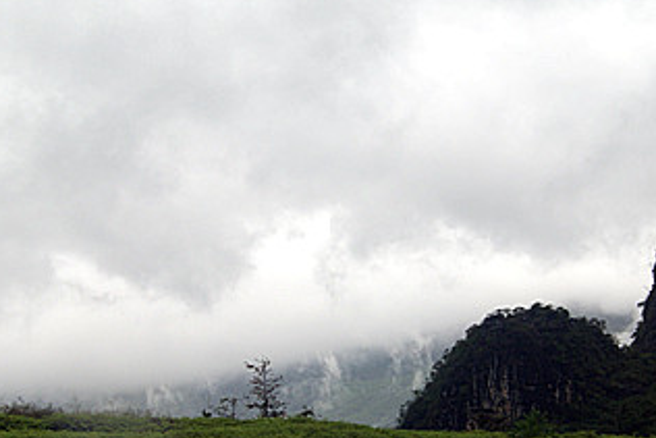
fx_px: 1385
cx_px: 357
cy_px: 358
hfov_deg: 26.6
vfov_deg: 17.8
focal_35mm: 76
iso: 100
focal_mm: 20
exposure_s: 1/80
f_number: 9
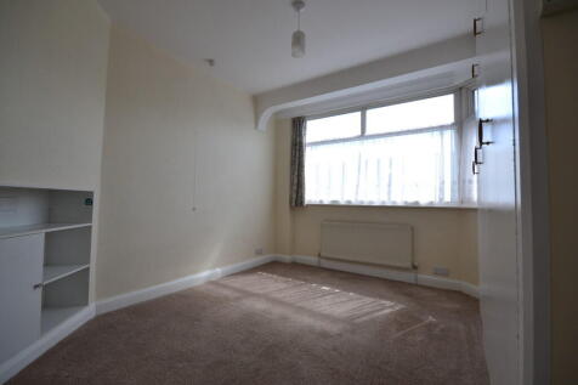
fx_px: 241
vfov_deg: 77.3
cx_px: 289
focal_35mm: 15
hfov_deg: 100.4
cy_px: 192
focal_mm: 10
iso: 400
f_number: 9
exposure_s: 1/160
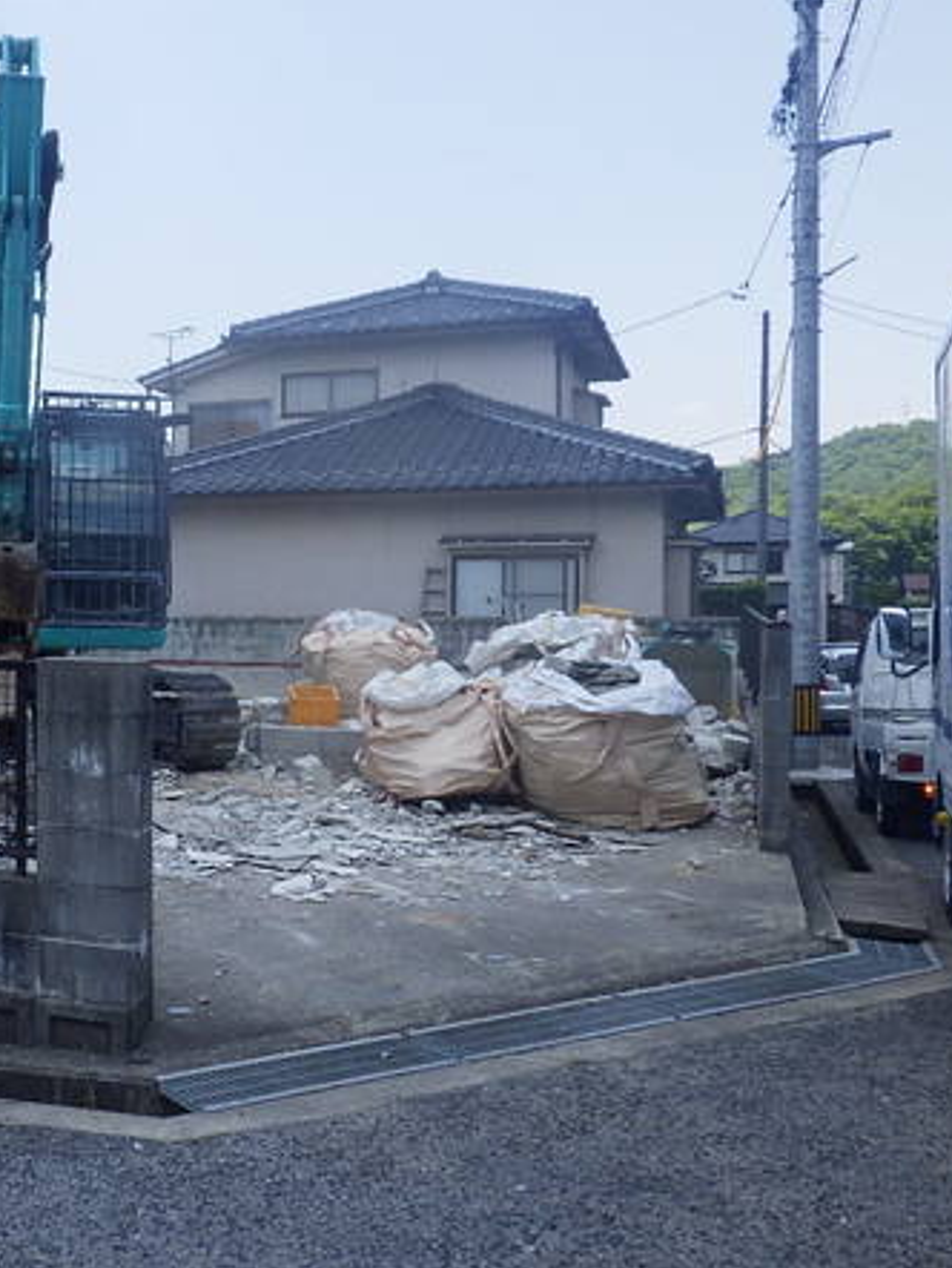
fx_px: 1392
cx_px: 155
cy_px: 634
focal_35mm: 38
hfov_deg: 36.1
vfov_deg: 49.0
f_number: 4.2
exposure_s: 1/800
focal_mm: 5
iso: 250
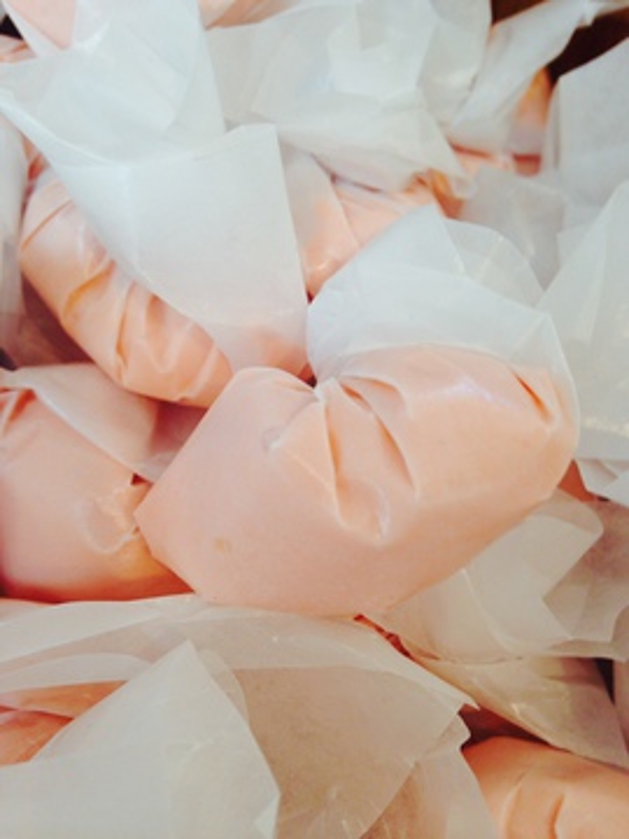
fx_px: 800
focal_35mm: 33
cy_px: 420
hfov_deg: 42.9
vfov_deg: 55.4
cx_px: 314
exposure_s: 1/30
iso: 50
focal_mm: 4.12
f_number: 2.4
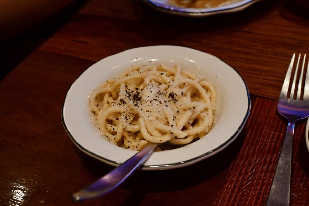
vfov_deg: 29.9
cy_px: 103
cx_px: 154
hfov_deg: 43.6
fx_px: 386
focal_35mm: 45
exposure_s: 1/60
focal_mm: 30
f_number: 4.8
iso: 8000
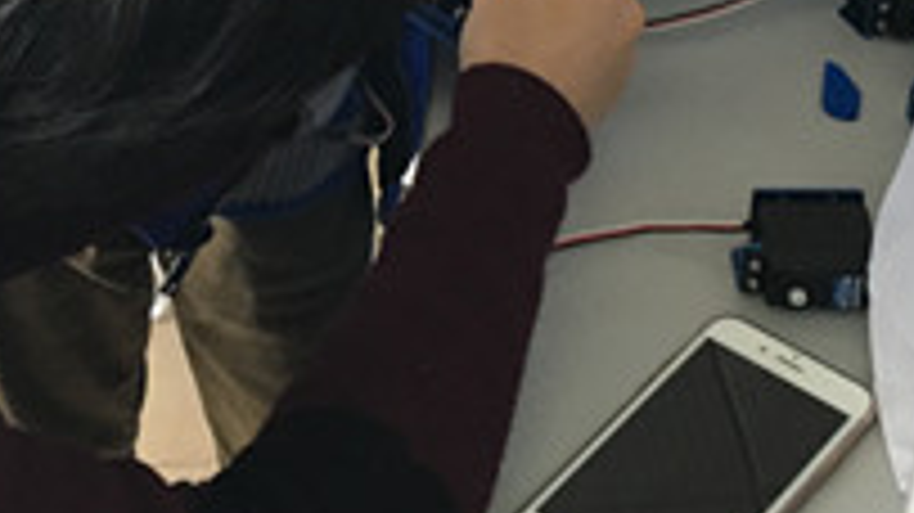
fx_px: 1890
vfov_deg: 15.0
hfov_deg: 27.0
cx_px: 302
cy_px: -88
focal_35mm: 78
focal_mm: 4.15
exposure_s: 1/20
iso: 200
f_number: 2.2
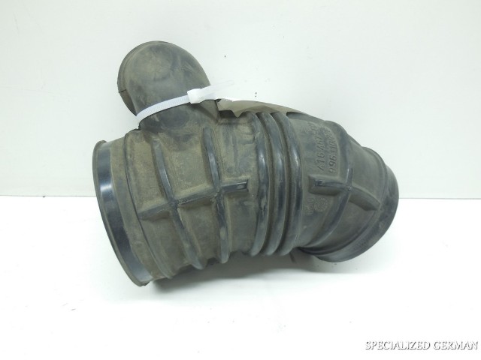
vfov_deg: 46.8
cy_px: 180
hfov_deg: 60.0
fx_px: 417
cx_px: 240
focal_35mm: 30
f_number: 3.2
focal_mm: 5.3
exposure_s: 1/50
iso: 125
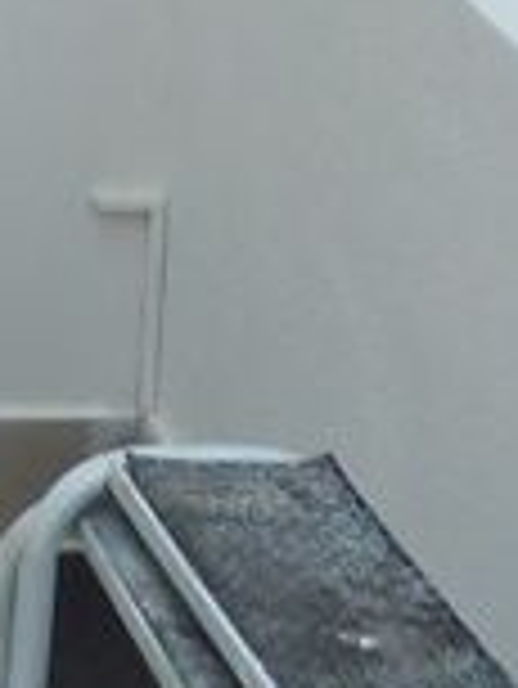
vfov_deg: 10.3
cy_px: -1124
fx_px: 3128
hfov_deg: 8.4
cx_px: -838
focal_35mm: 157
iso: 80
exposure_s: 1/80
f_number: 3.3
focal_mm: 4.1
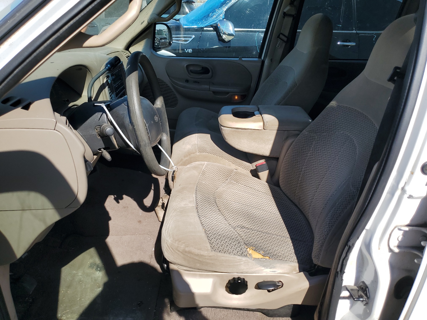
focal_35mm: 26
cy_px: 160
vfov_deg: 53.1
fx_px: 321
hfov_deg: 67.3
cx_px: 214
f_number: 1.5
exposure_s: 1/2500
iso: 50
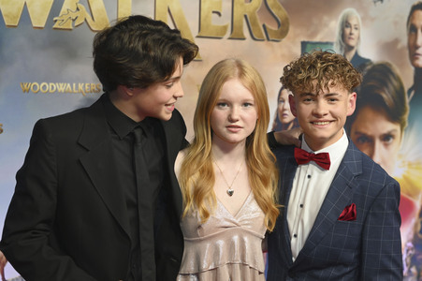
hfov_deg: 34.0
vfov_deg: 23.0
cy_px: 140
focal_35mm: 59
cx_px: 211
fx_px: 691
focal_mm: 59
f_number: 5.6
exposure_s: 1/160
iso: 800
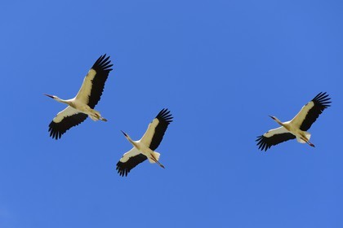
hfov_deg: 10.3
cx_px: 172
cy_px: 114
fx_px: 1905
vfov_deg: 6.9
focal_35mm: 200
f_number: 7.1
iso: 400
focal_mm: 200
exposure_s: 1/800
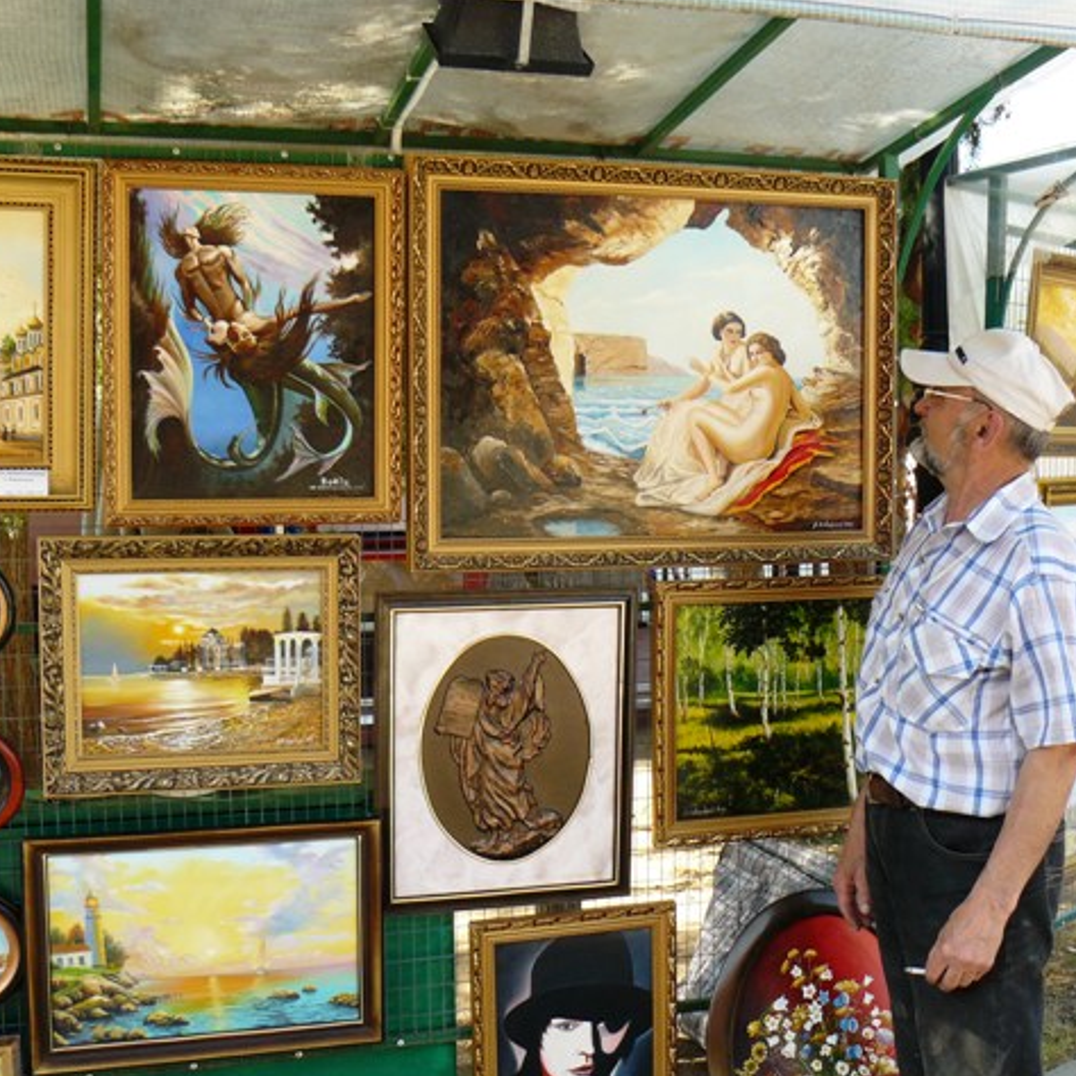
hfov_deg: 39.1
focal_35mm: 43
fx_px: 1512
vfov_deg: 39.2
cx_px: 583
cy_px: 536
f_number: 3.6
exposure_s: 1/125
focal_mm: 6
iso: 100
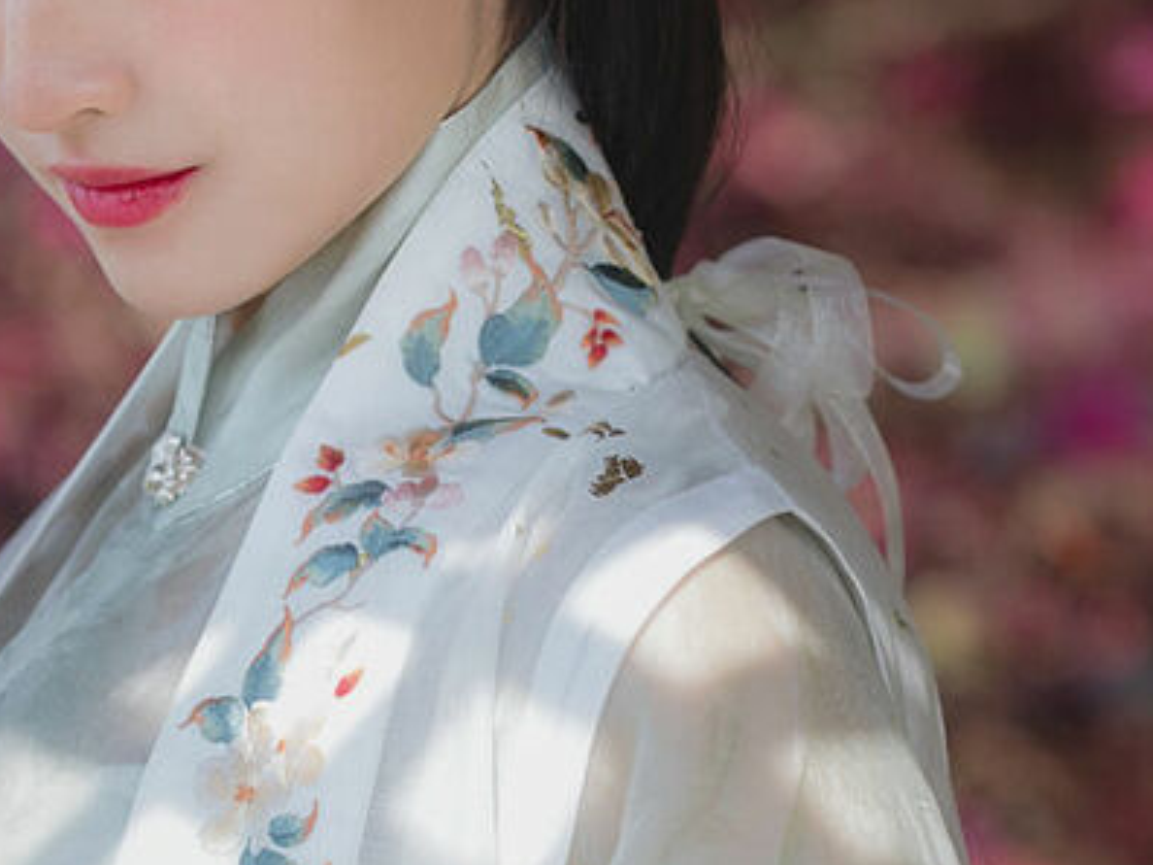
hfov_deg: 3.7
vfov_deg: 2.8
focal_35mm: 539
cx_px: 416
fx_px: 17953
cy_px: 820
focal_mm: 142
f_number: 3.5
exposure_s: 1/320
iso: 100
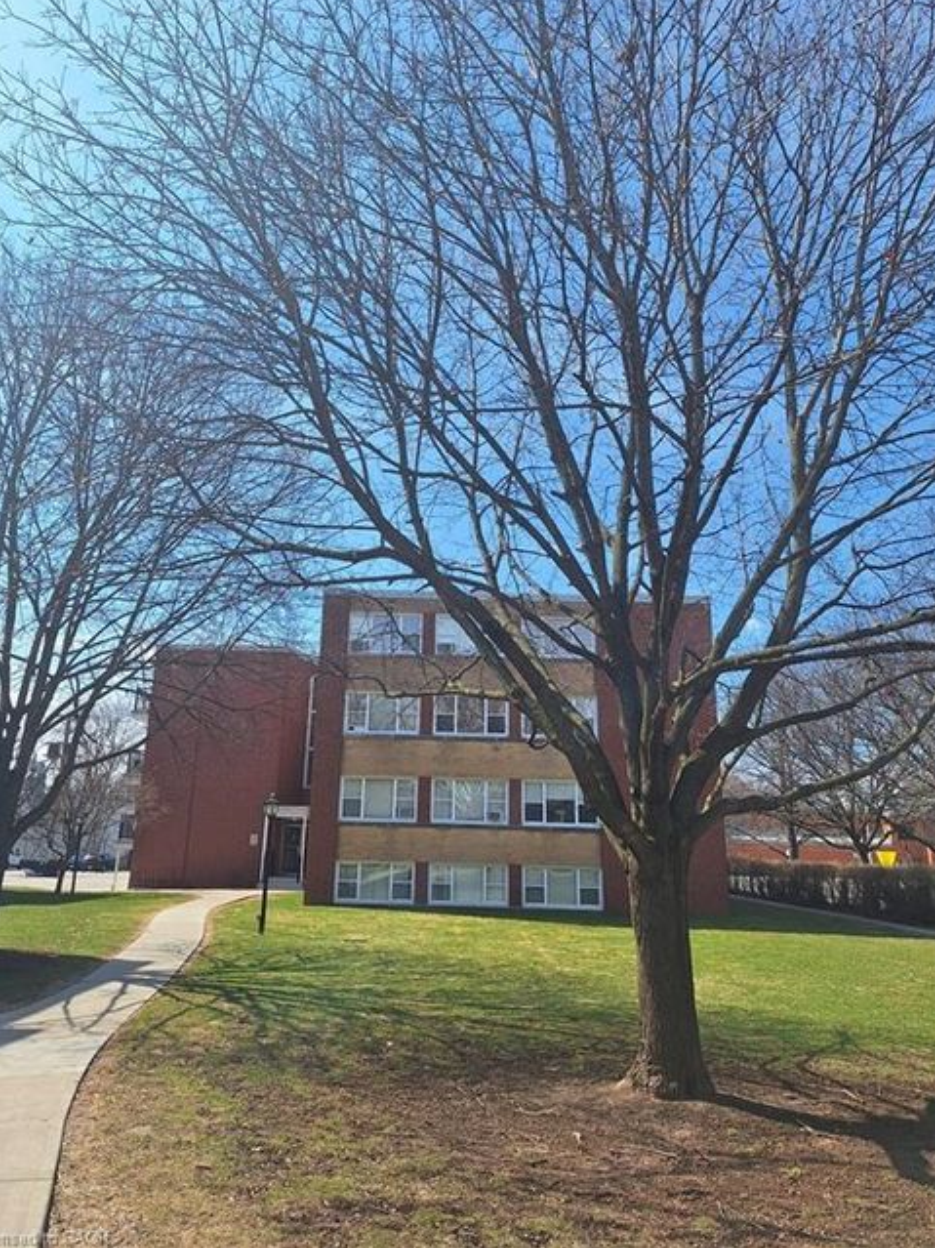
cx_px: 455
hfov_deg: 56.8
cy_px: 599
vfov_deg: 71.6
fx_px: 865
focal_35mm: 24
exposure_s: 1/3135
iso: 40
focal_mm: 5.54
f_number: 1.8
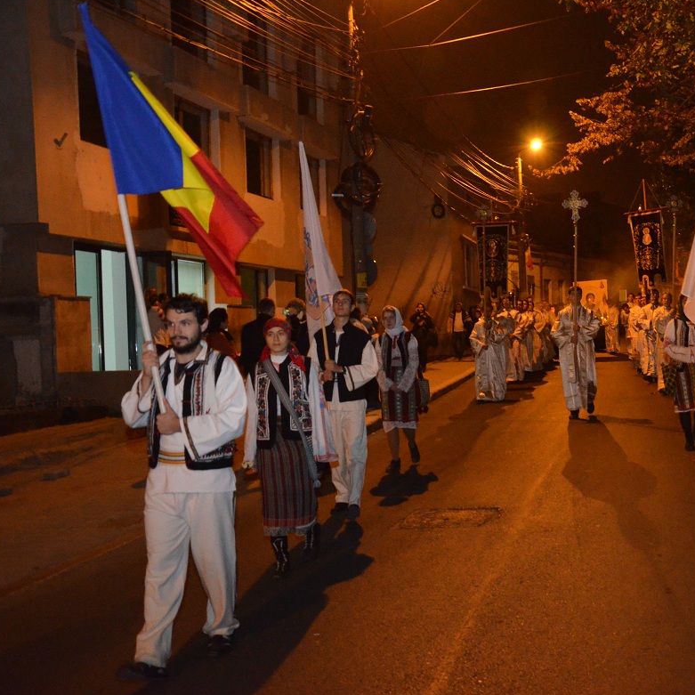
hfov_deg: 38.3
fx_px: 977
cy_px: 345
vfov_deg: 39.2
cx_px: 513
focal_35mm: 43
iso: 4000
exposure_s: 1/40
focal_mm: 22
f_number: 3.8
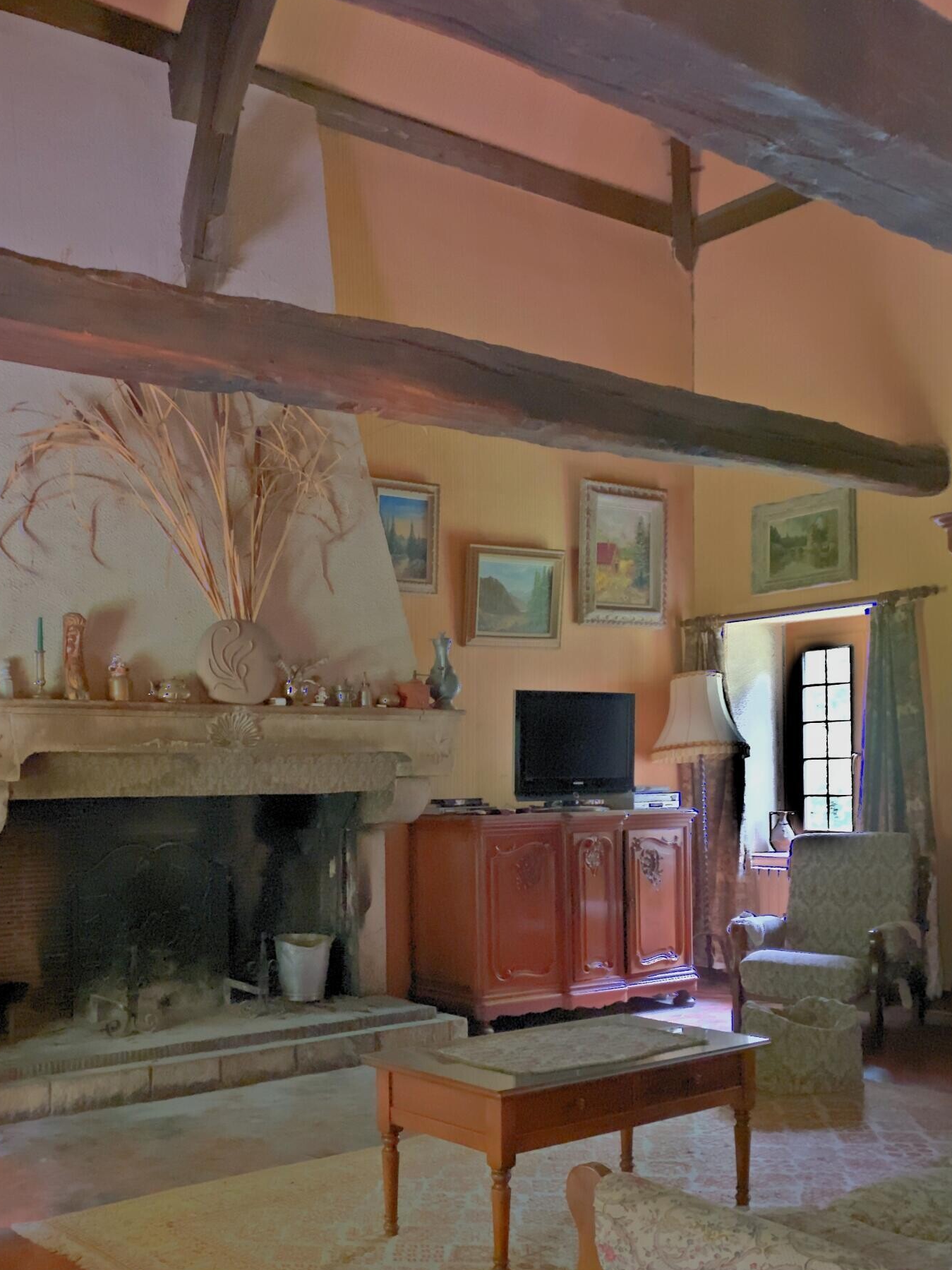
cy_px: 816
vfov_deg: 49.5
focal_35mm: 37
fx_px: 1357
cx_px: 342
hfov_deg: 38.4
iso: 800
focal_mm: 4
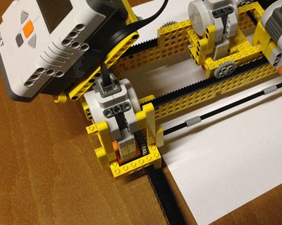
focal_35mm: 47
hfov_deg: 39.0
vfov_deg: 32.0
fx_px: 392
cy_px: 87
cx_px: 191
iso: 320
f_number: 2.4
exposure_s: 1/20
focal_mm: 4.12
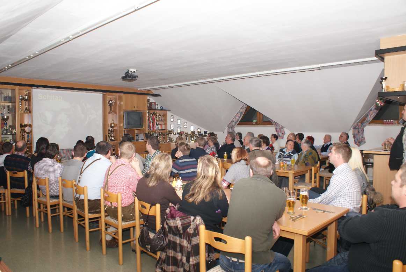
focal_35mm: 27
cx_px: 203
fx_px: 305
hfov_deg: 67.3
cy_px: 136
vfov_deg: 48.1
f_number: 5.6
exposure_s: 1/60
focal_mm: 18
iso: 400
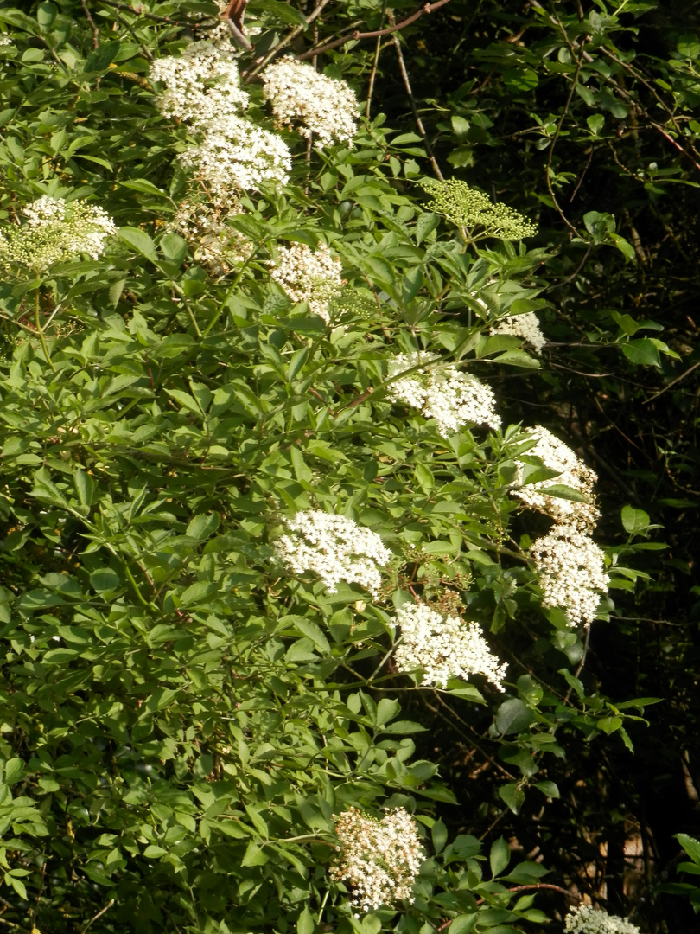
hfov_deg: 8.8
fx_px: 4557
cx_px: 350
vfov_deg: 11.7
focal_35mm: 169
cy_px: 467
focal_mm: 30.2
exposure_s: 1/160
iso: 80
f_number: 5.7
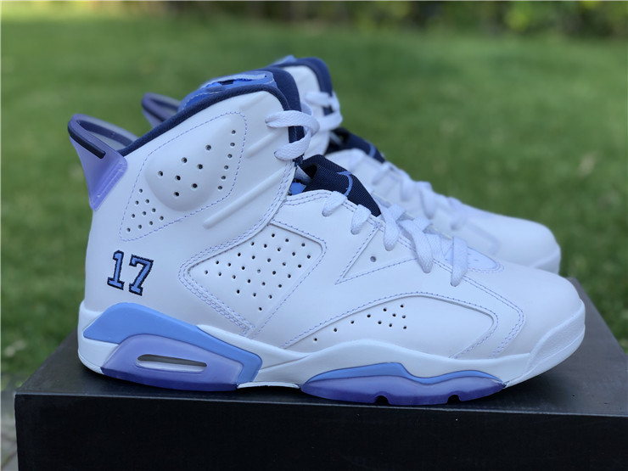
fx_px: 943
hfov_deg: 36.8
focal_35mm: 52
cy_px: 236
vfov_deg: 28.0
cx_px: 314
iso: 16
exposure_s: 1/615
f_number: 2.4
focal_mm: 6
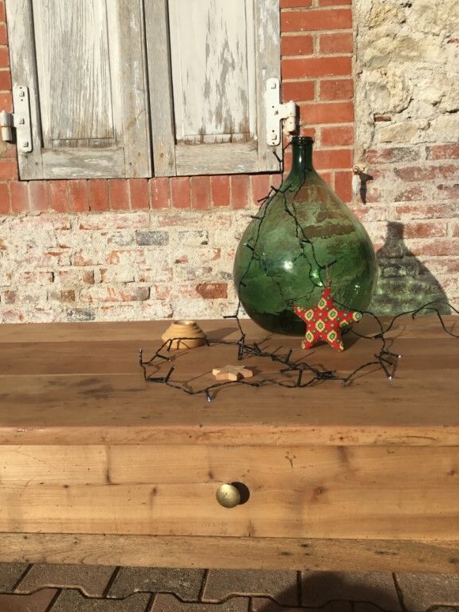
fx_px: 566
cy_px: 303
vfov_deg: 56.8
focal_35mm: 32
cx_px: 226
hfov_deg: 44.1
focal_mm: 3.3
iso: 25
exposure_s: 1/1773
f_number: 2.4
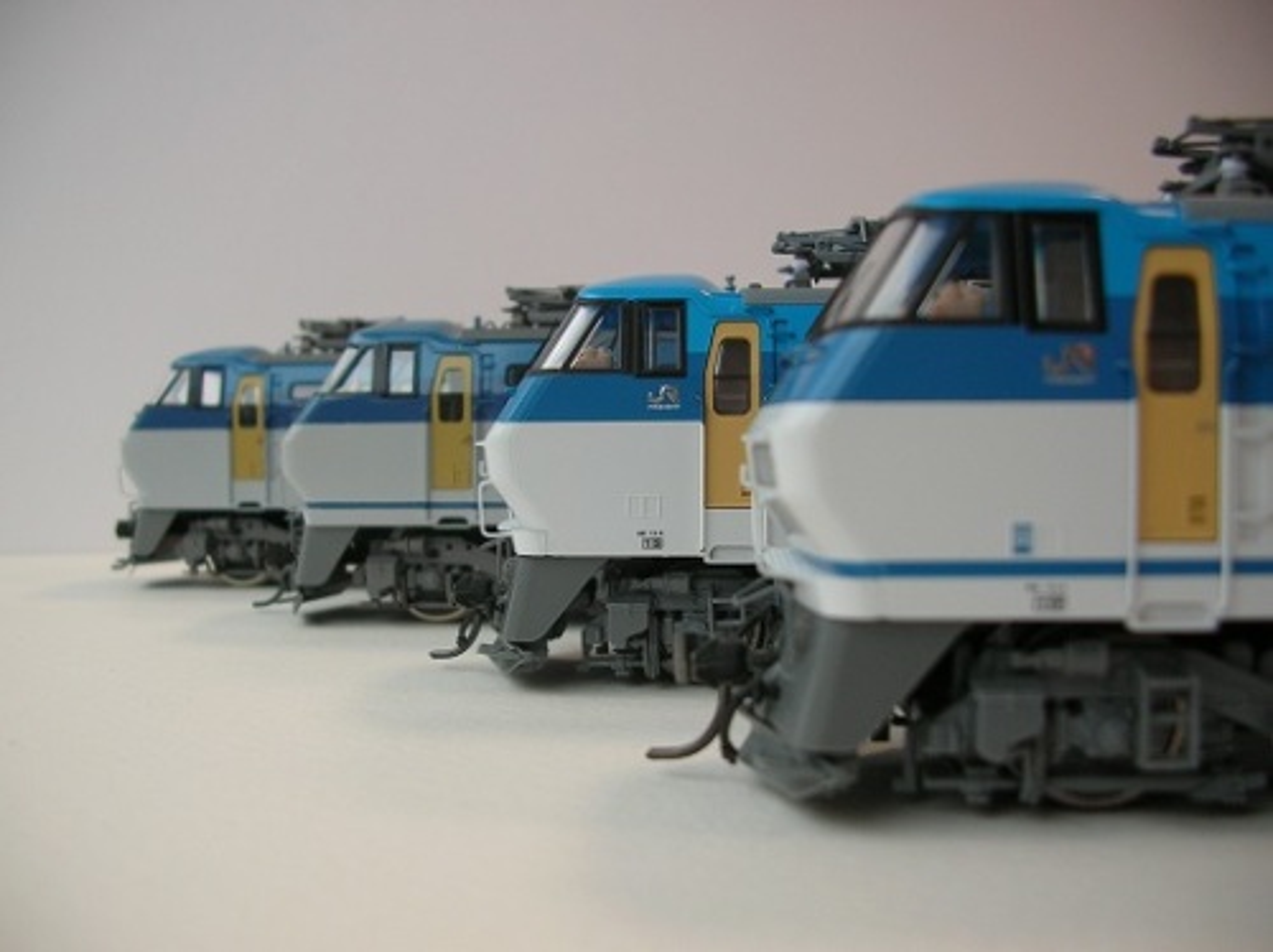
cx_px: 636
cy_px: 476
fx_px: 1286
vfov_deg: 40.6
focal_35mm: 35
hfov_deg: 52.7
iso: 50
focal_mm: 5.8
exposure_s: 1/32.7
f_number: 2.8
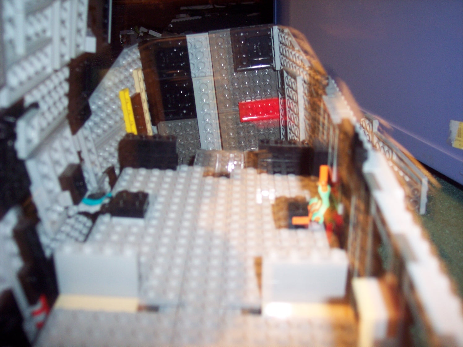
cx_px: 232
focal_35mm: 39
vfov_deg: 36.8
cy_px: 174
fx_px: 522
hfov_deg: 47.9
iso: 140
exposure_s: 1/2
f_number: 2.8
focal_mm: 8
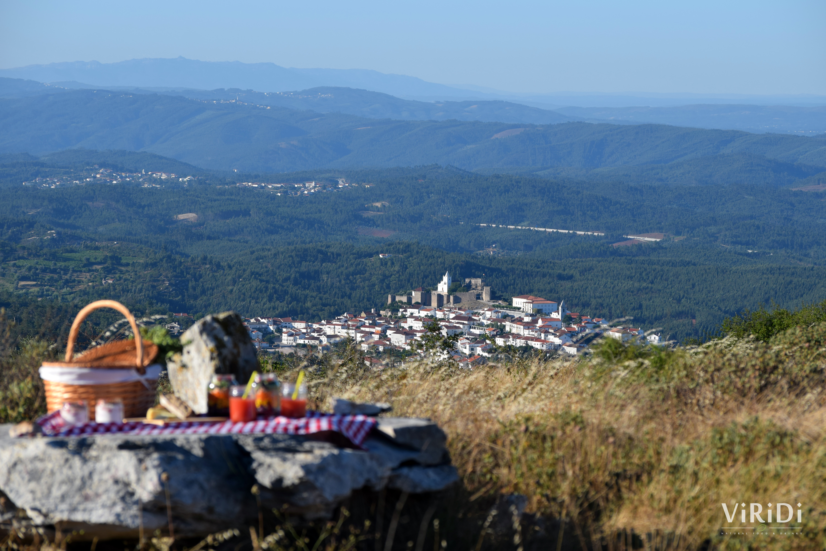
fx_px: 3373
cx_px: 413
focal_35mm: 147
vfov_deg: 9.3
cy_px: 276
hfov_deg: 14.0
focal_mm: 98
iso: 200
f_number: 6.3
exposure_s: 1/640
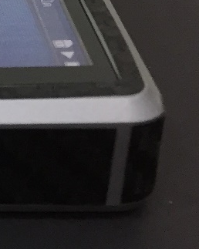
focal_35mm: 143
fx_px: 1054
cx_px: -376
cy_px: 44
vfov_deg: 13.4
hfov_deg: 9.0
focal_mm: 4.15
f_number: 2.2
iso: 100
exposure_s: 1/33
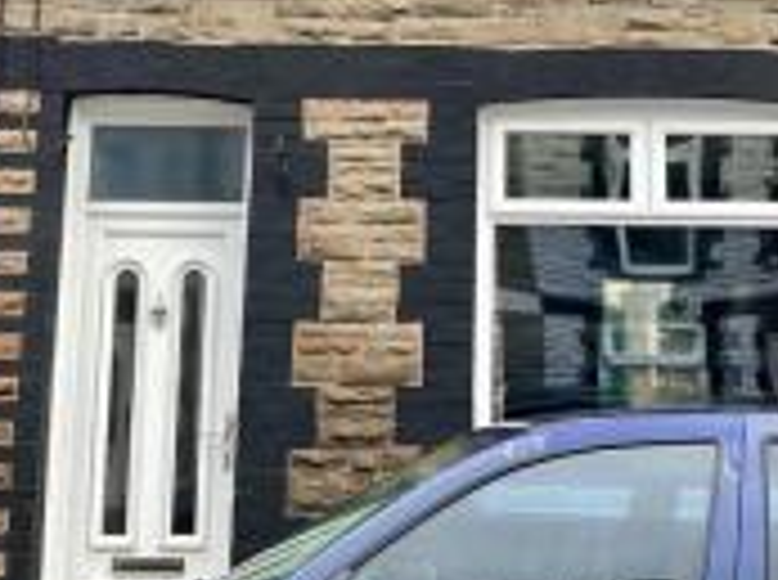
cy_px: 56
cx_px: 452
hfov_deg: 27.4
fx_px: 1592
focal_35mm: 71
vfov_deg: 20.2
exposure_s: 1/122
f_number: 1.8
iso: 20
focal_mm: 3
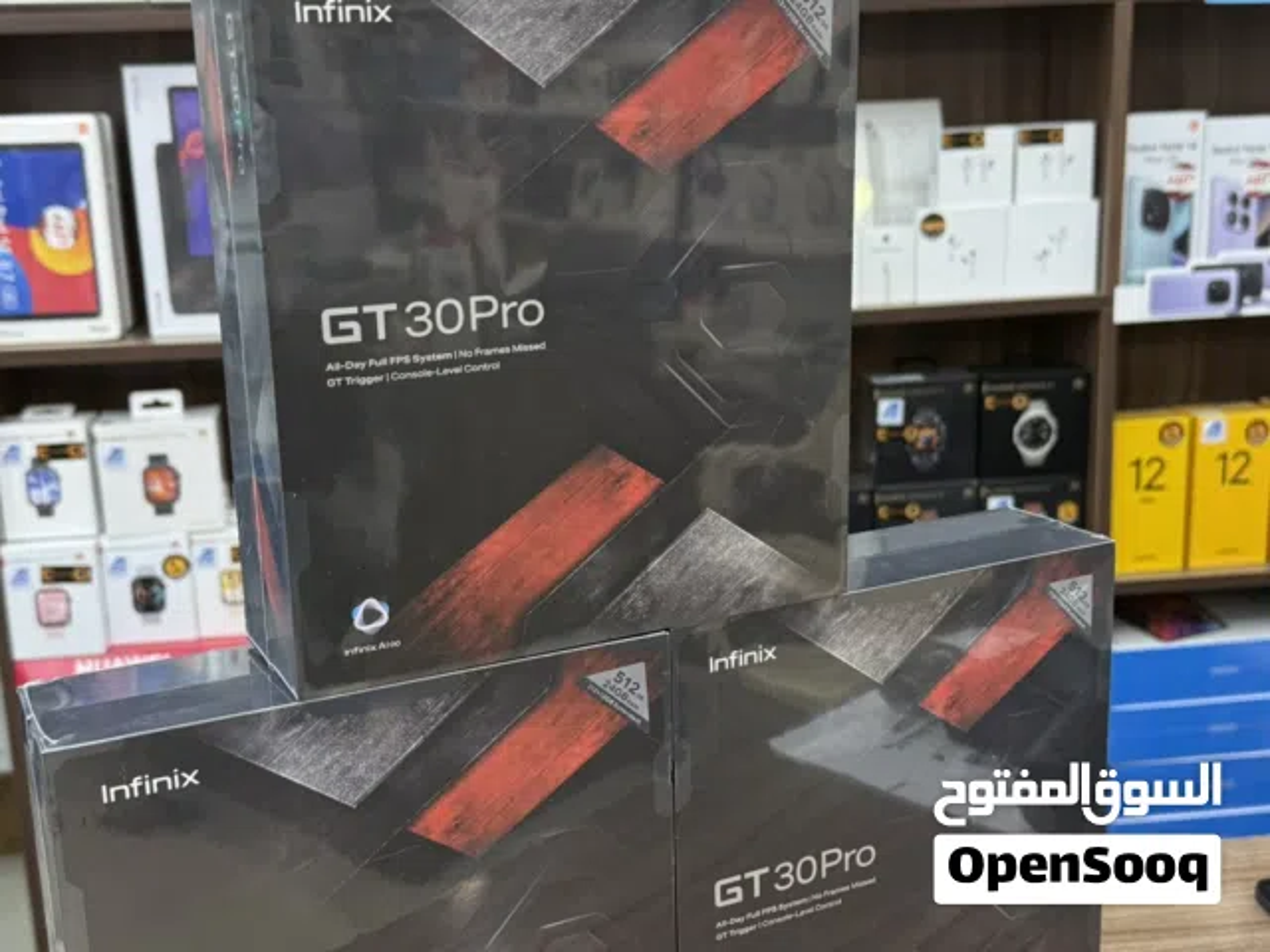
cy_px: 476
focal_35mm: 24
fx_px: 881
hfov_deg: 71.6
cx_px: 635
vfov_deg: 56.8
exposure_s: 1/100
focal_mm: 6.76
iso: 250
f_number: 1.78
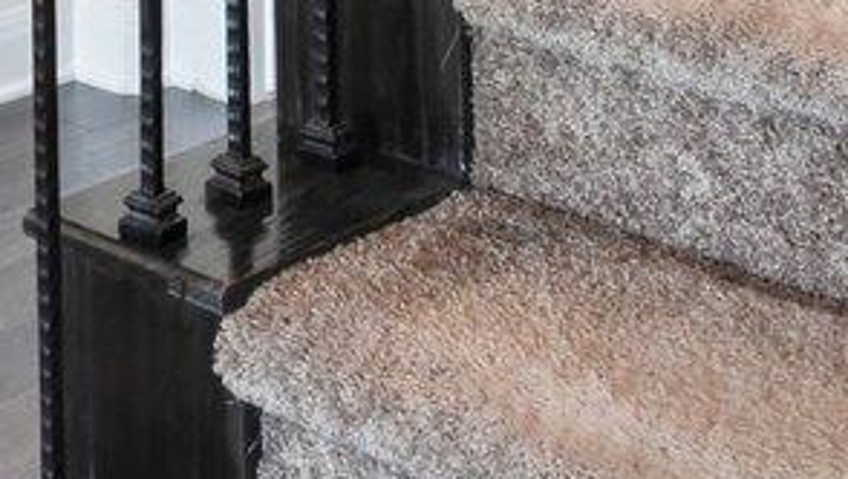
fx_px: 2296
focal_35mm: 102
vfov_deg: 10.3
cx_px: -231
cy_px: -662
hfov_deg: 19.4
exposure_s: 1/15
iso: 800
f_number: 8
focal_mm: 14
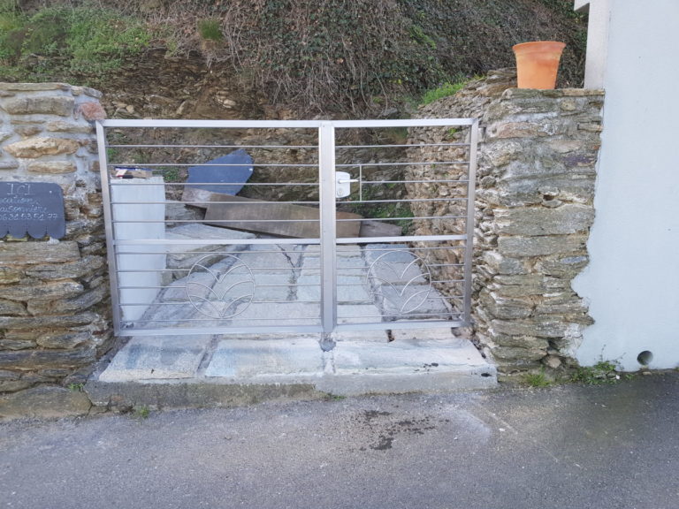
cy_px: 254
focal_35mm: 26
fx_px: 510
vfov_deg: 53.1
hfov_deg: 67.3
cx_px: 340
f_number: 1.7
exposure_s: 1/275
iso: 40
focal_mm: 4.3
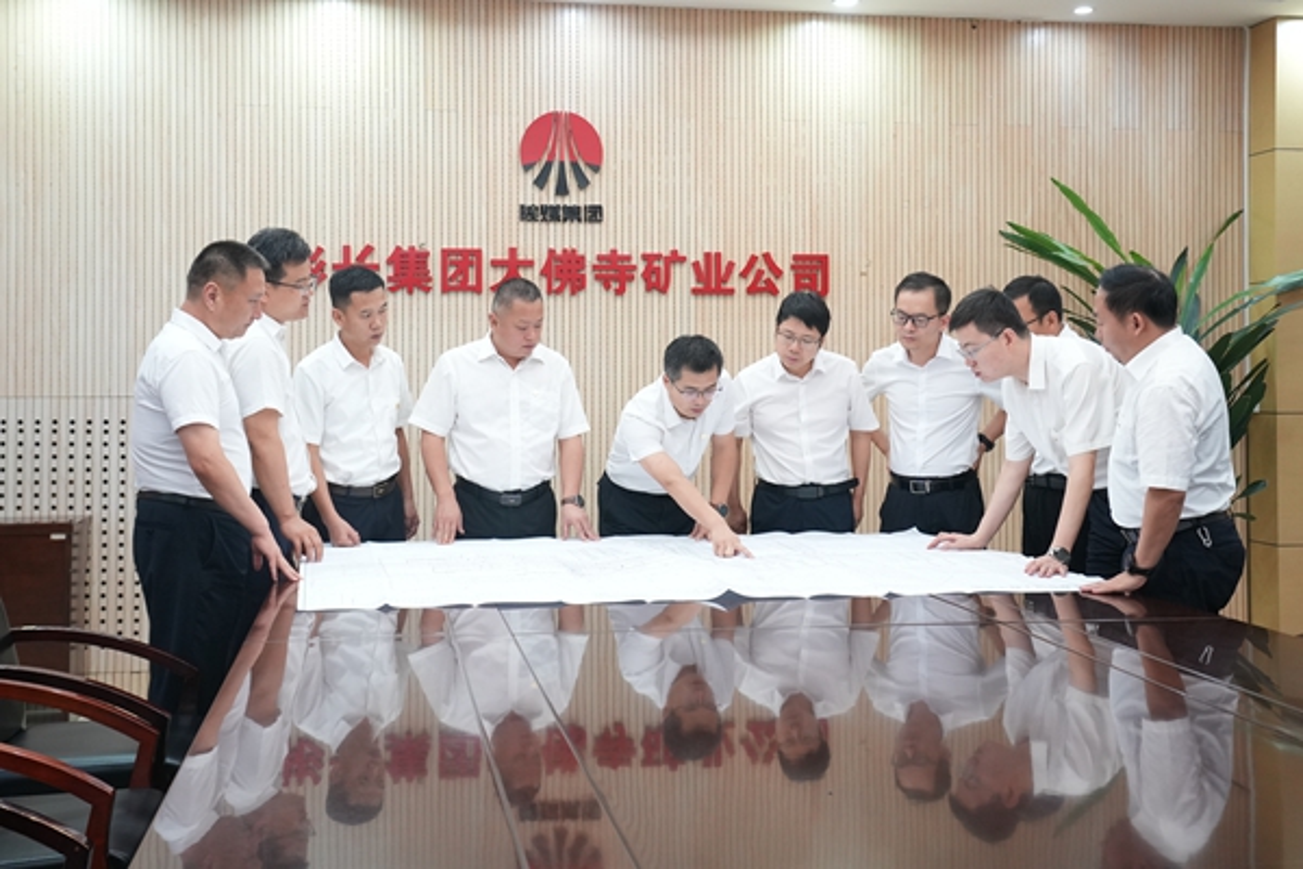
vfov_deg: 37.9
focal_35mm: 35
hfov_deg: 54.4
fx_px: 1267
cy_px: 434
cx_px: 652
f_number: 4.5
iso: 2500
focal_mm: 35
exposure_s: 1/60
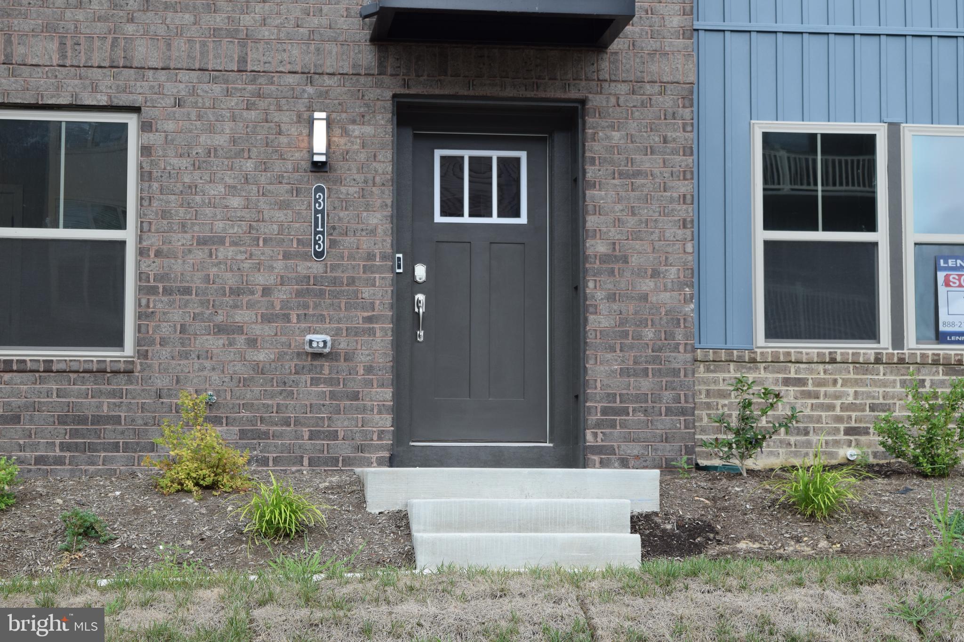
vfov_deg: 16.6
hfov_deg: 24.6
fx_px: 2209
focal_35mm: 82
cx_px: 482
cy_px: 321
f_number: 8
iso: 400
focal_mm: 55
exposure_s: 1/250
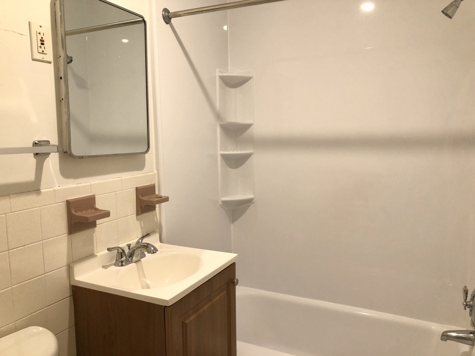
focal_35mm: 28
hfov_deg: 63.4
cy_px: 178
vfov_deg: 49.7
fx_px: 384
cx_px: 238
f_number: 1.8
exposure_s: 1/30
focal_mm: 3.99
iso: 40
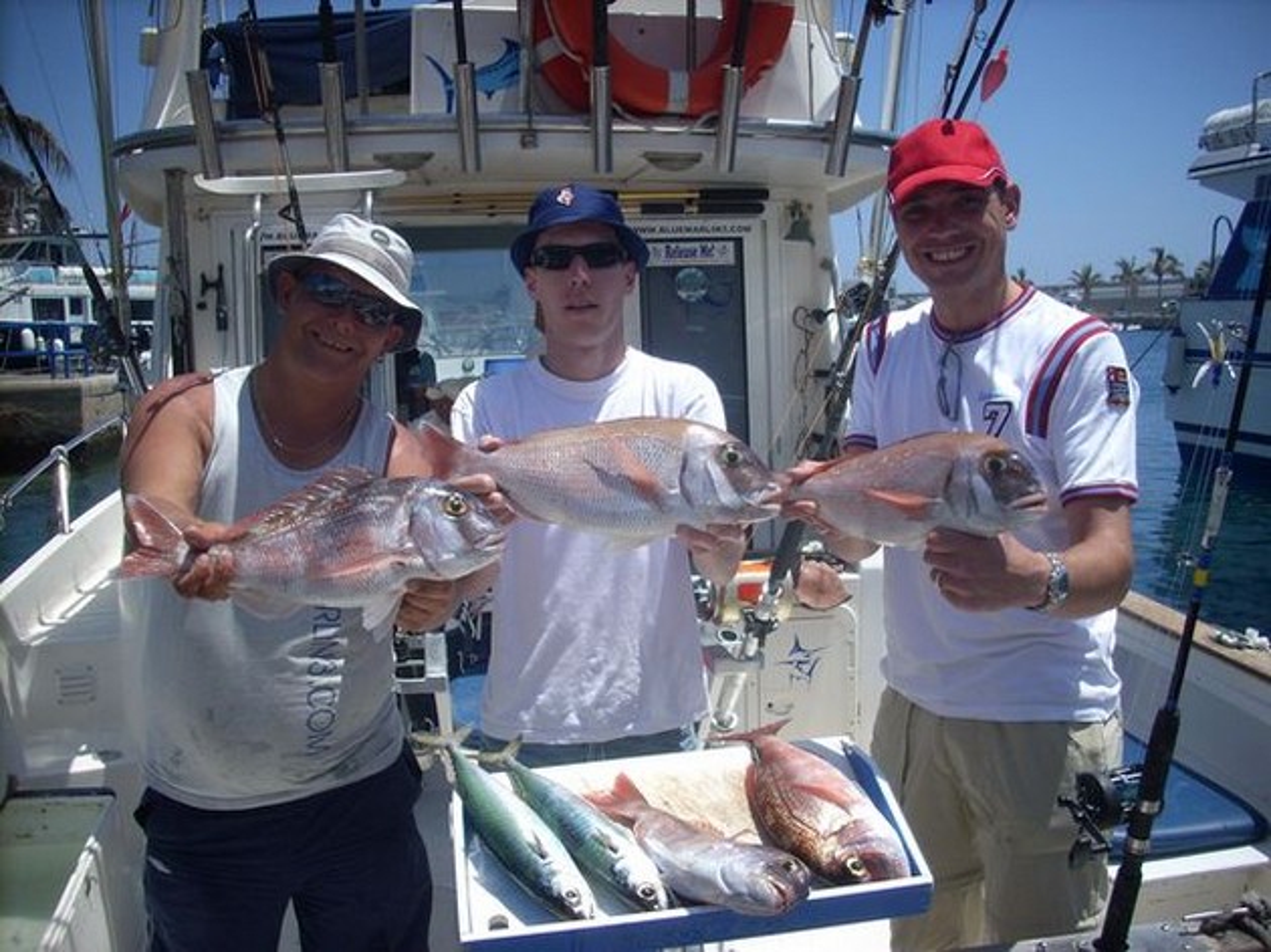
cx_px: 636
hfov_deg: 50.2
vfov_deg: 38.6
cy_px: 476
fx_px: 1358
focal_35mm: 37
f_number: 5.6
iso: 64
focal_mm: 6.2
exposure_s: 1/354
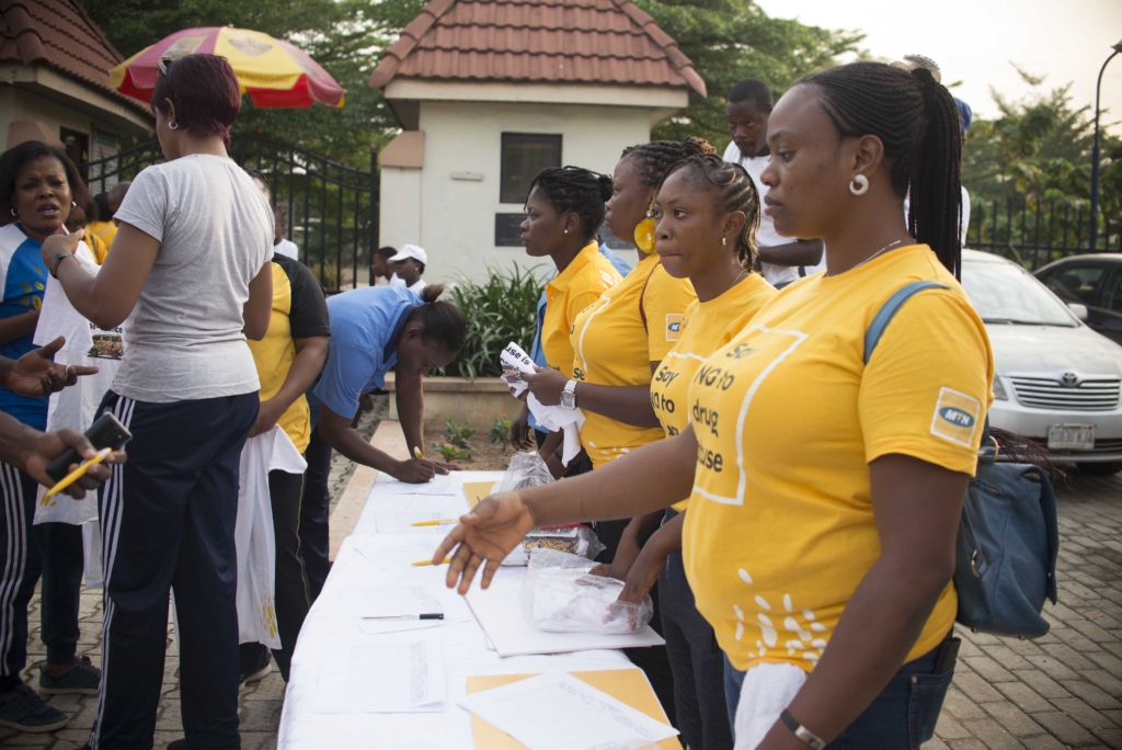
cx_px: 561
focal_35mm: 35
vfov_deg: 37.9
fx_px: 1091
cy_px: 375
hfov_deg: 54.4
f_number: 4
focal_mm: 35
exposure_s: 1/320
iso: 250
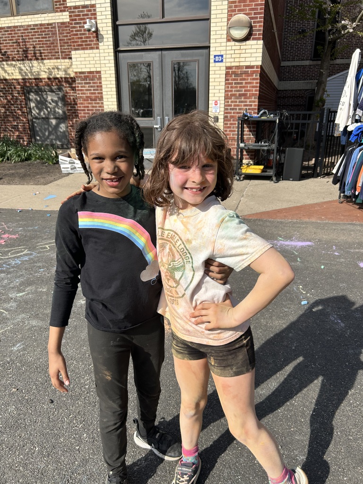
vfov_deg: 67.3
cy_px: 242
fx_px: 364
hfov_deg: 53.1
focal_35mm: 26
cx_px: 182
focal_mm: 5.7
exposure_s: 1/3356
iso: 50
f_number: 1.5
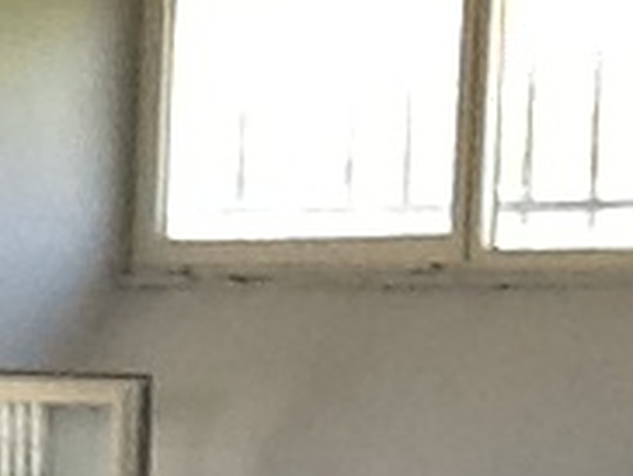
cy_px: 796
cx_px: -390
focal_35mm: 232
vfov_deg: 6.3
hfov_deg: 8.3
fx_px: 4248
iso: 50
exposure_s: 1/60
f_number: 2.4
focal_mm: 2.03
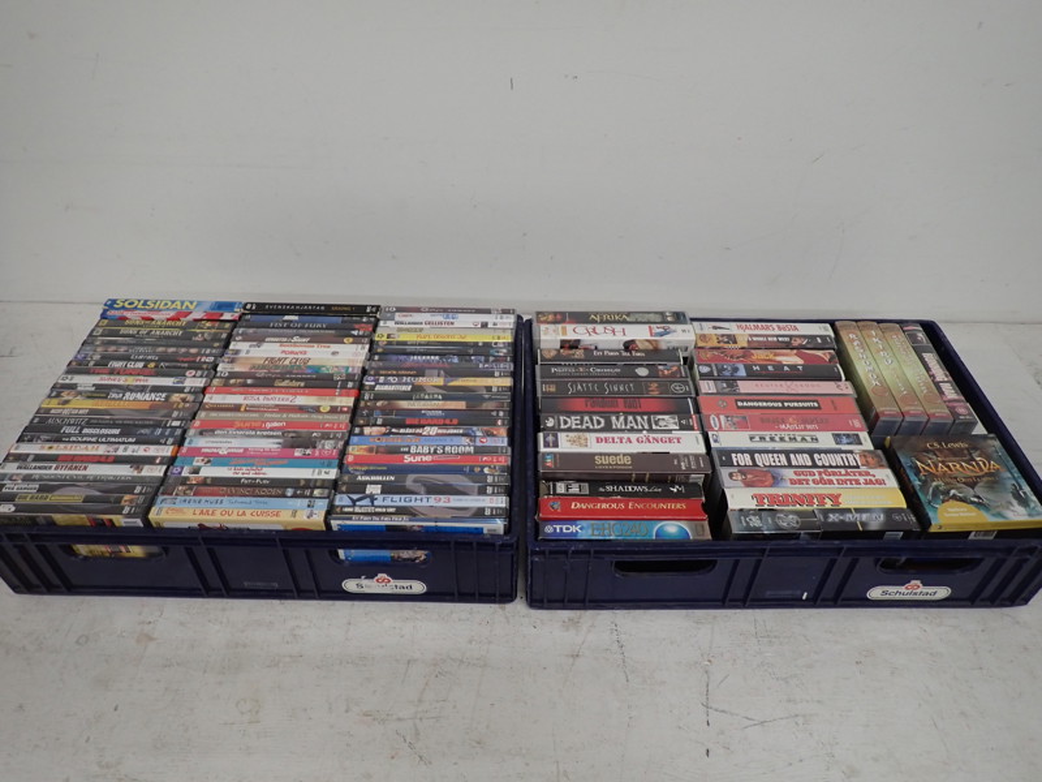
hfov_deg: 69.4
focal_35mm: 25
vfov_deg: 54.9
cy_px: 391
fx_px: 753
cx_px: 521
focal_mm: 4.5
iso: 200
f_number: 2
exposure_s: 1/125
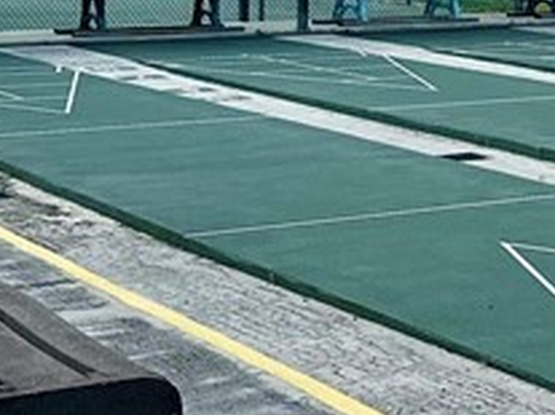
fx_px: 1907
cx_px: 796
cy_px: -139
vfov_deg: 12.0
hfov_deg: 15.5
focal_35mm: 119
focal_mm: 6.86
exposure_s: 1/7042
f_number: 1.78
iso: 80
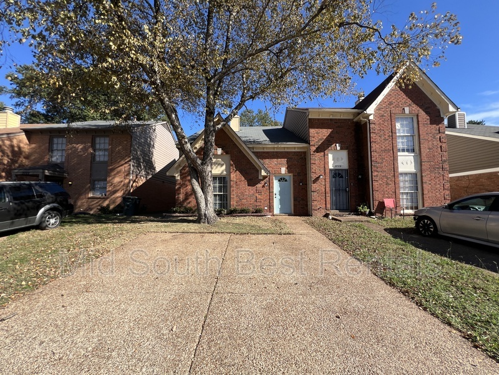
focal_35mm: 13
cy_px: 188
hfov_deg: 106.2
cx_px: 250
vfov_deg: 89.9
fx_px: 187
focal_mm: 1.57
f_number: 1.8
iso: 32
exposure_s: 1/815
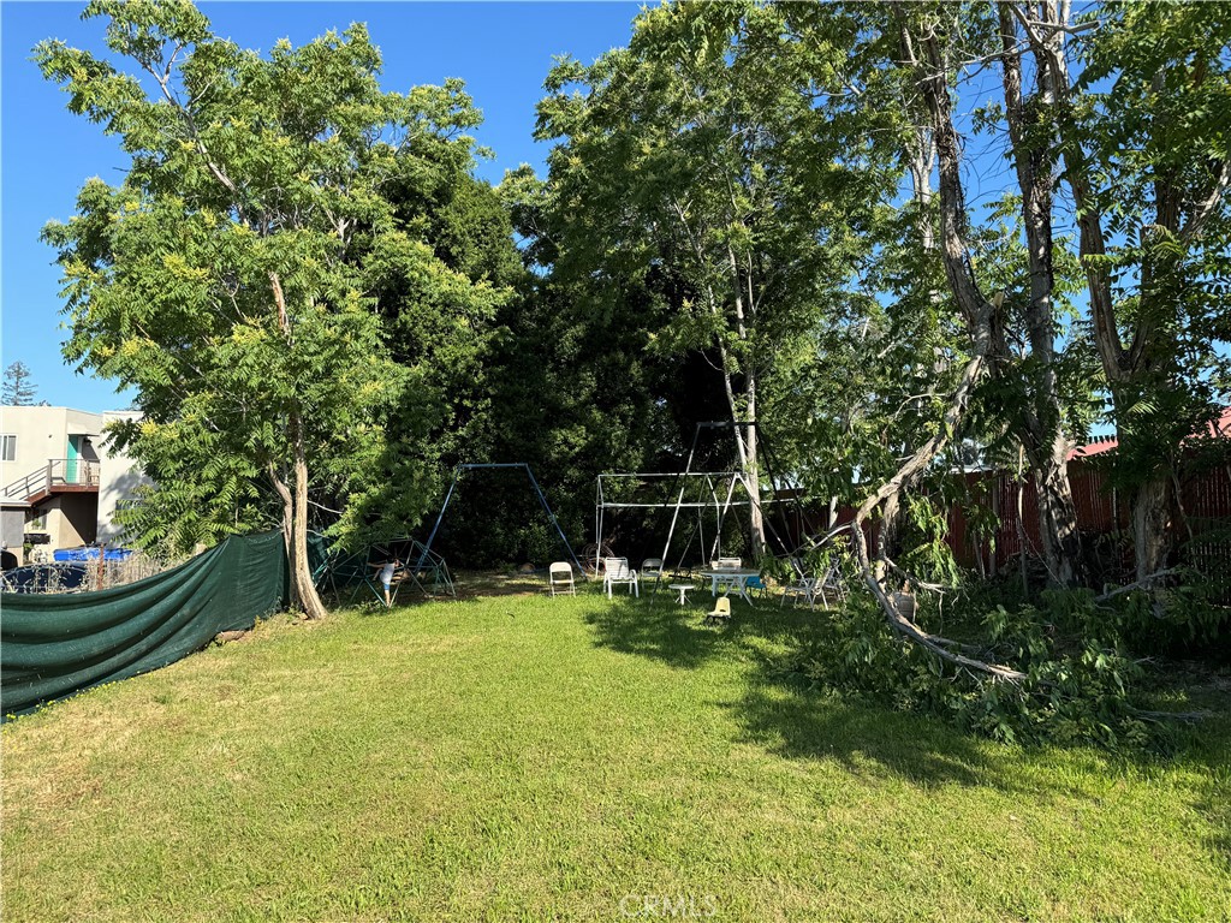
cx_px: 616
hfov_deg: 71.6
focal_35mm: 24
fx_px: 853
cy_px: 462
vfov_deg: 56.8
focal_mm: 6.76
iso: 80
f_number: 1.78
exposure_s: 1/1869
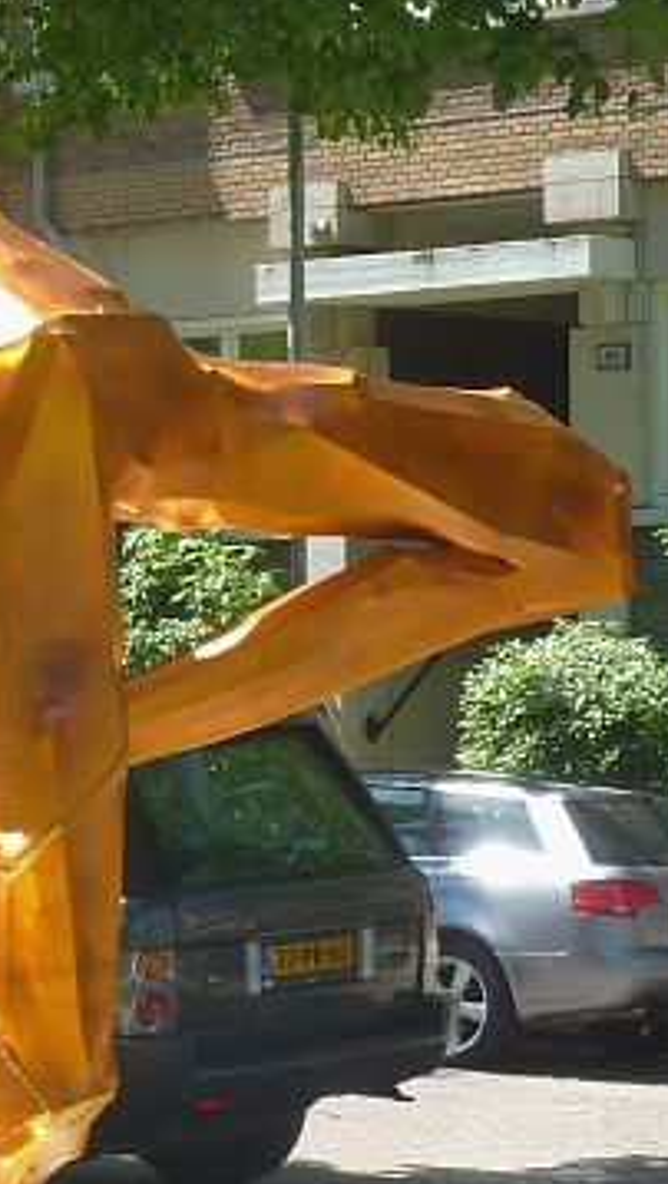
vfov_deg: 15.7
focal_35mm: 137
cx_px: -188
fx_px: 4304
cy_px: 612
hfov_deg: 8.7
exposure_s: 1/125
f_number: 4
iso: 80
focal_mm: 7.3
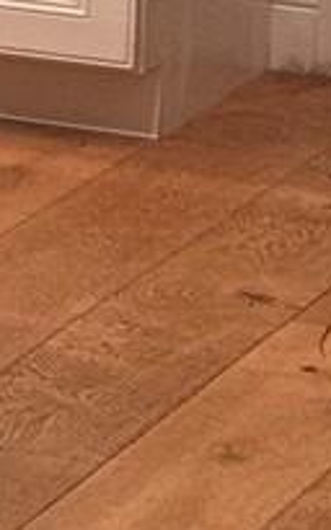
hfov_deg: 3.1
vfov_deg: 5.2
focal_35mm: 397
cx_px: -1226
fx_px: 5734
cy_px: -618
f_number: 1.78
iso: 125
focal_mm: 6.76
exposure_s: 1/60
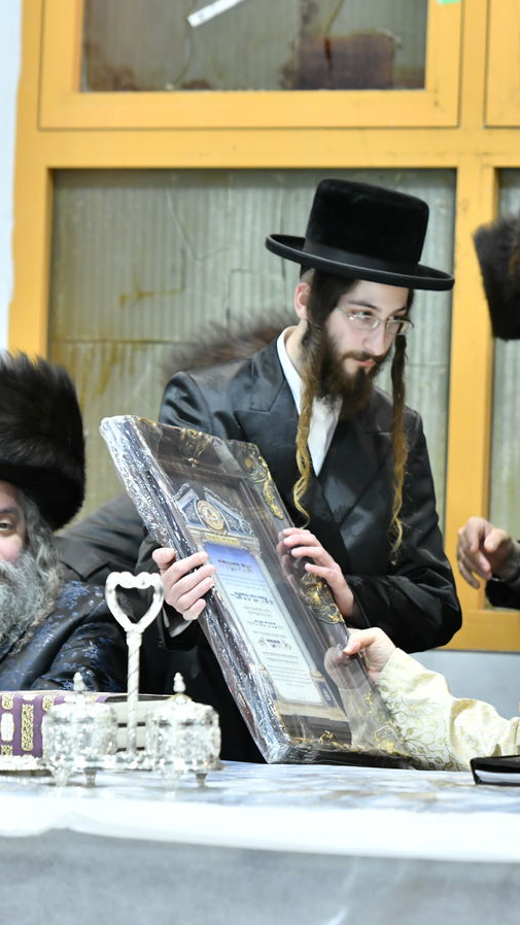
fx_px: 5002
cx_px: 547
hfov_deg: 5.9
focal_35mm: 204
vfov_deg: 10.6
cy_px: 458
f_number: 4.5
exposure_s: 1/125
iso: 1600
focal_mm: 125
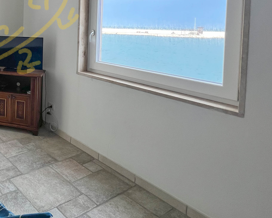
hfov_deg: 51.1
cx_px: 5
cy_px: 31
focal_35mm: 28
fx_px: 225
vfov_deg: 47.5
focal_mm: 1.57
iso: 32
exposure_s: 1/190
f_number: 1.8
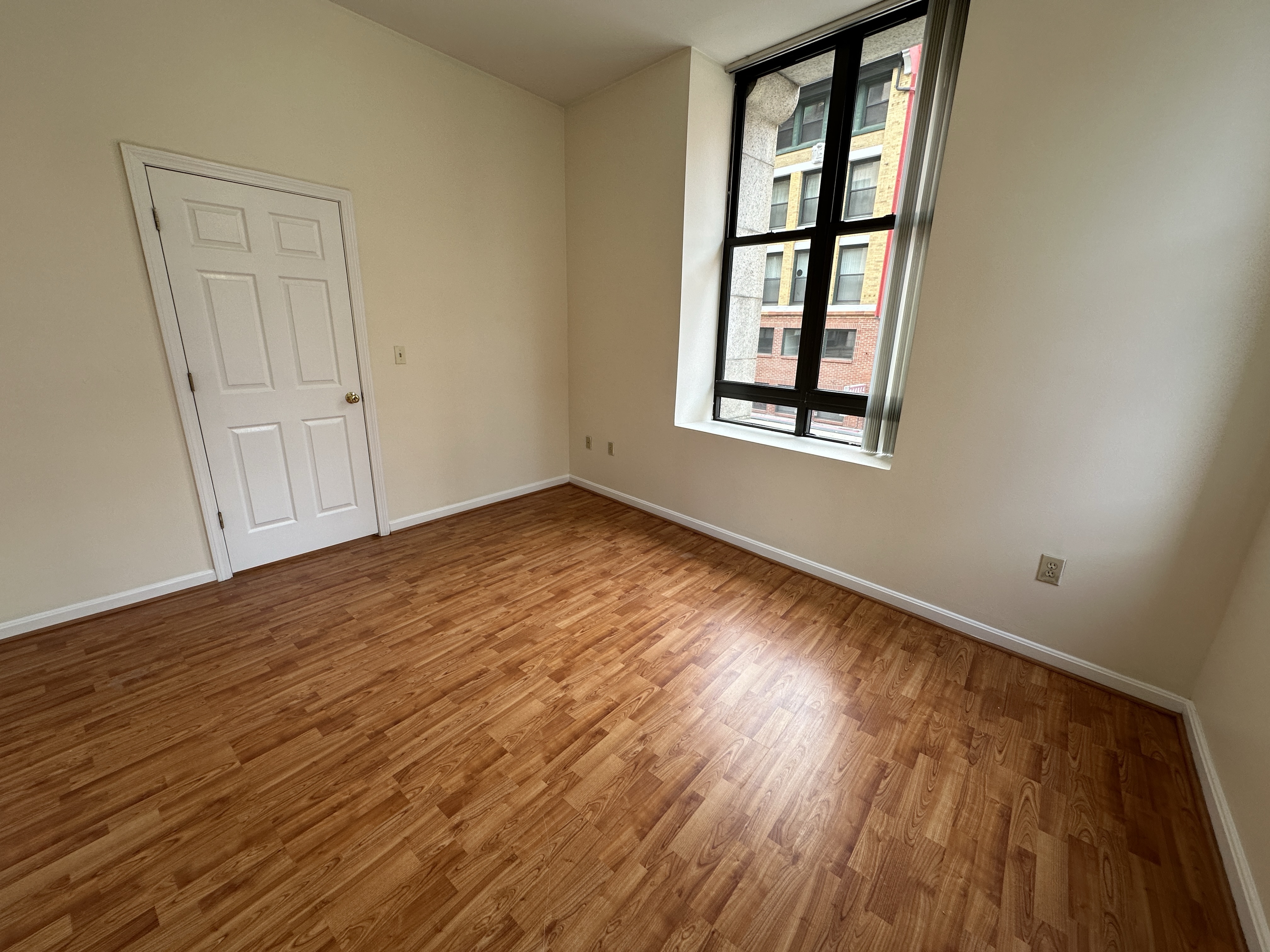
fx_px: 514
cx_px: 635
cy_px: 476
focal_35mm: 14
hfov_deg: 102.1
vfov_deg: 85.7
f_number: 2.2
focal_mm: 2.22
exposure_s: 1/99
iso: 80
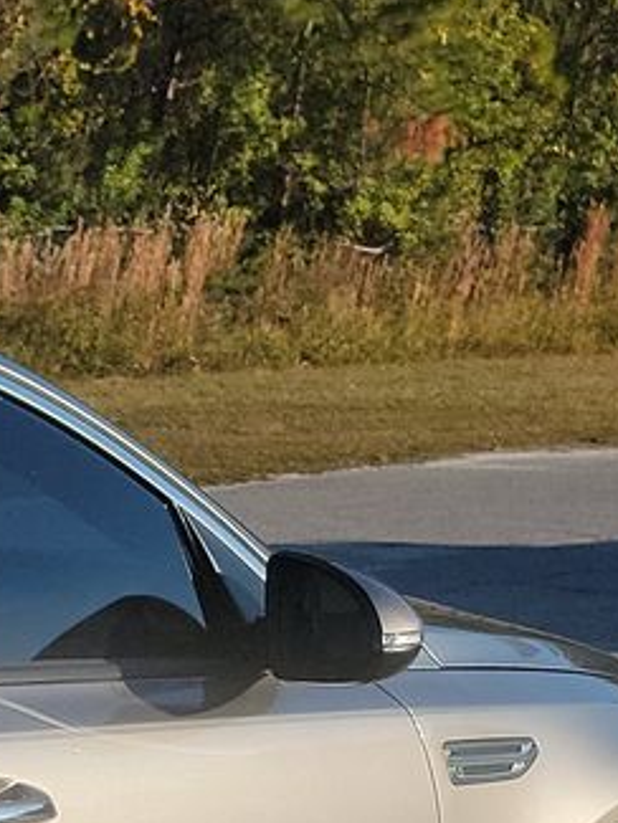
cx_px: -1132
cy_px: 937
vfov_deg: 16.1
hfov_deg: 10.0
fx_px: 2807
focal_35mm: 118
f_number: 1.8
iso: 50
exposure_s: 1/1027
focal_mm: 6.7
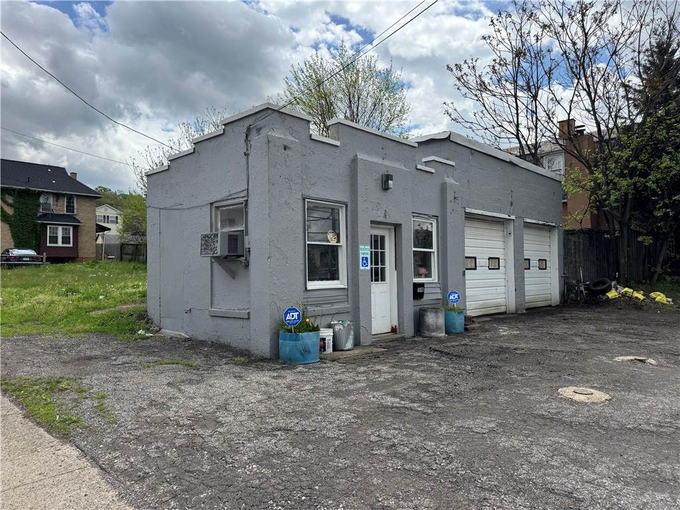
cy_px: 255
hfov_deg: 71.6
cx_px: 340
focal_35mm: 24
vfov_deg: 56.8
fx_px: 471
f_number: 1.78
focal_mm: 6.76
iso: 80
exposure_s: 1/4310
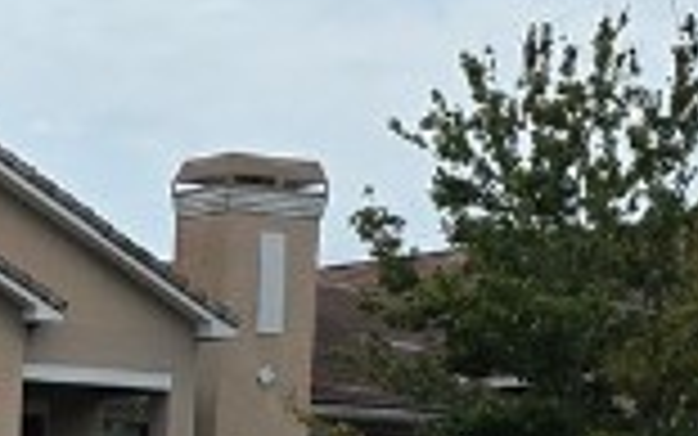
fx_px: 3064
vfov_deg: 7.9
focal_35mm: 161
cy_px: 715
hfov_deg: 11.9
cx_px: -608
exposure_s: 1/1472
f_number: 1.7
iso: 12
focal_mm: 6.3
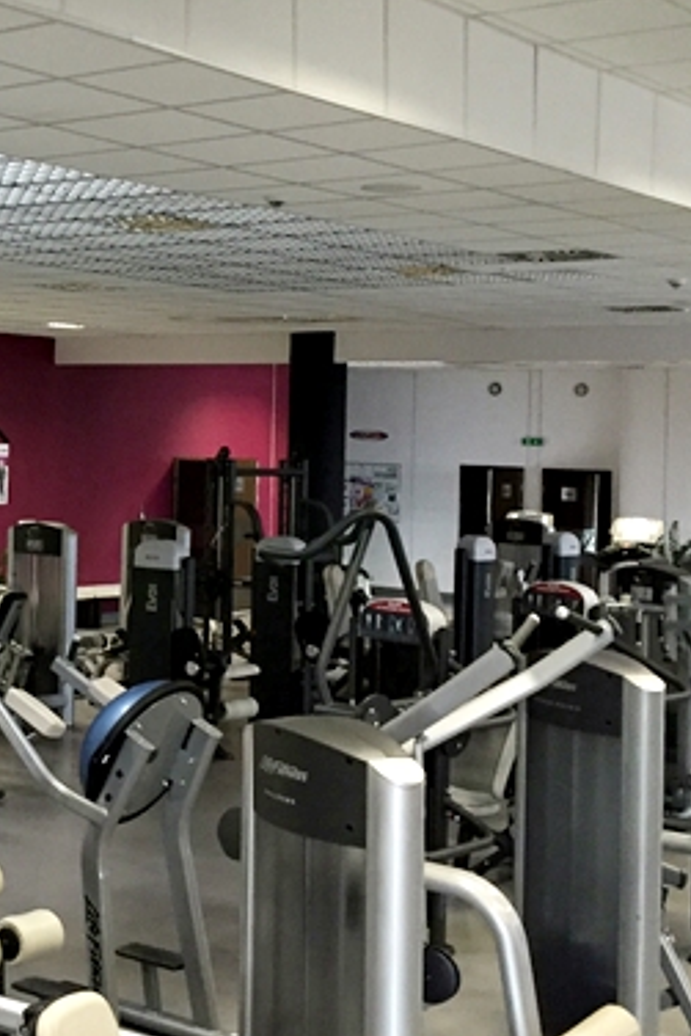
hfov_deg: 21.6
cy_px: 406
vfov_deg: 33.3
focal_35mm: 60
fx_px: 1726
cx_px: -36
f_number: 2.2
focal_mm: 4.15
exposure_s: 1/33
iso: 250
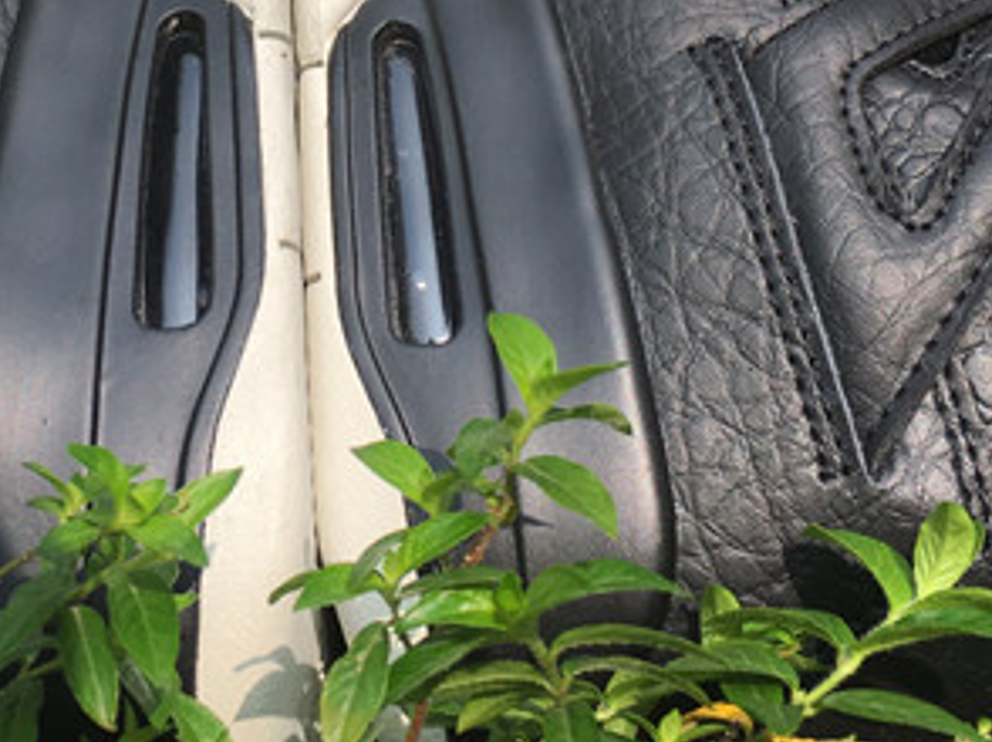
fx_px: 2090
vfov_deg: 19.6
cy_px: 12
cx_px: 324
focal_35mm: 73
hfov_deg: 26.5
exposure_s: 1/1282
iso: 25
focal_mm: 4.15
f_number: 2.2
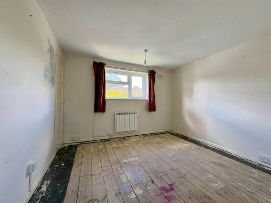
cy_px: 102
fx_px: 110
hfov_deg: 102.1
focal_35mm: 14
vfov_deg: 85.7
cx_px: 136
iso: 200
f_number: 2.2
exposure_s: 1/80
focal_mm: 2.22
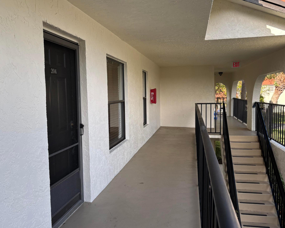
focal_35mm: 32
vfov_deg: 45.8
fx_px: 270
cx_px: 145
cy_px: 109
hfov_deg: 55.7
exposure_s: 1/522
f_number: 1.6
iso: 50
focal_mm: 5.96
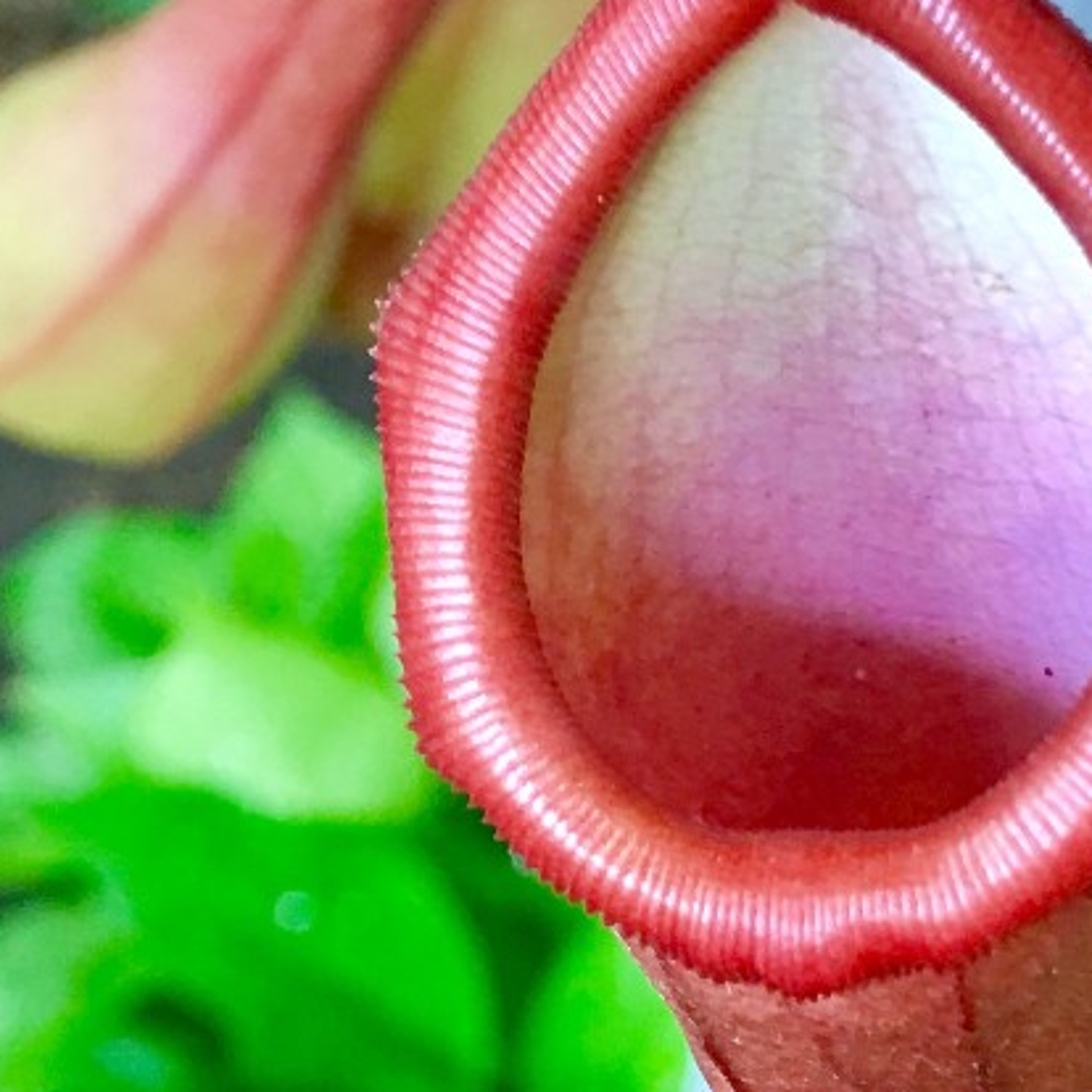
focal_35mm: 99
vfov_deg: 17.5
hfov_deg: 17.2
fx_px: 3533
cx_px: 24
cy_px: 382
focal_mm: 4.15
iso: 50
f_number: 2.2
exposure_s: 1/17
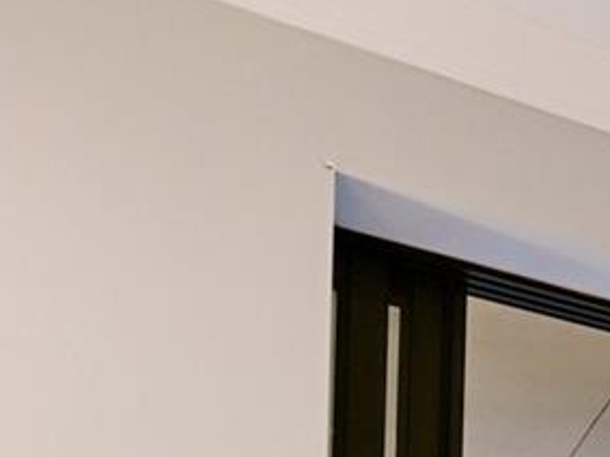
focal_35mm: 76
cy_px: 920
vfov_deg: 15.4
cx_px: 1222
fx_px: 1339
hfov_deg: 17.8
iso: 800
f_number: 8
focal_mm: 14
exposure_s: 1/13
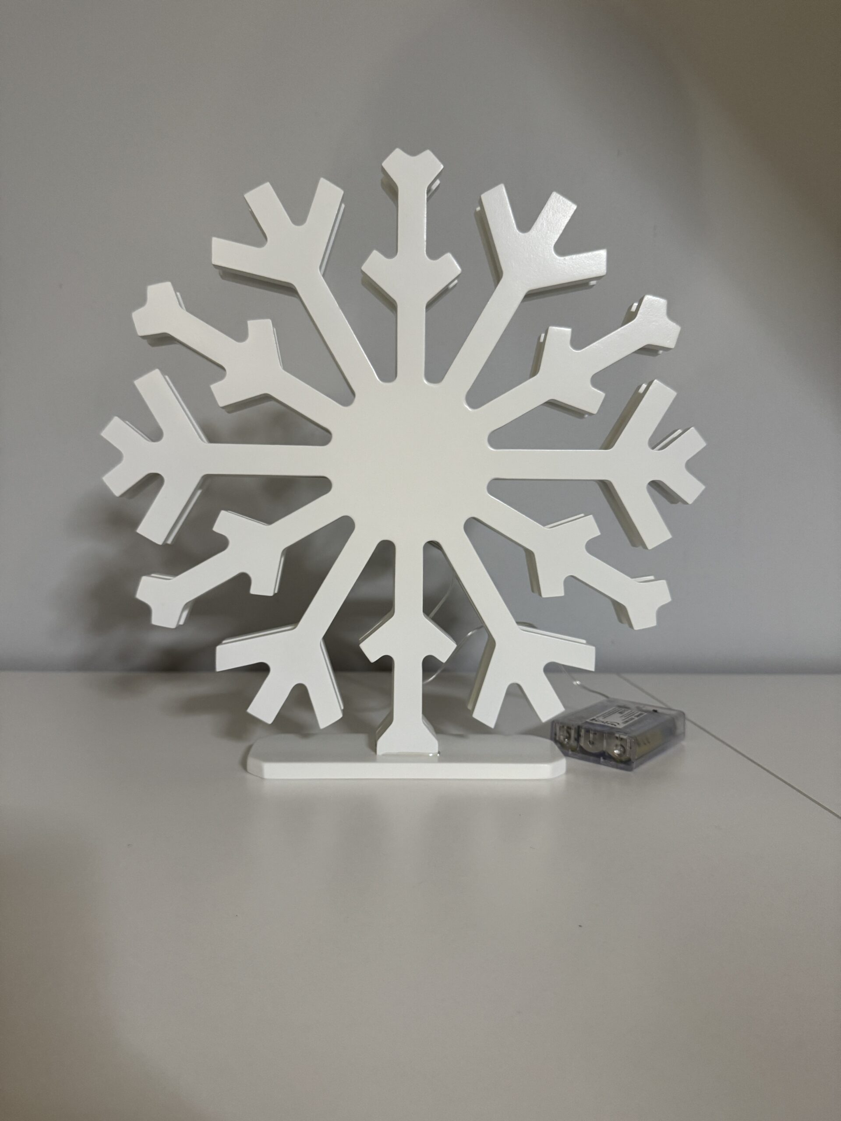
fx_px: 777
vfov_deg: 71.6
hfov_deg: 56.8
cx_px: 420
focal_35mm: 24
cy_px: 560
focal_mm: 6.76
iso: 250
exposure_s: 1/50
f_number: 1.78
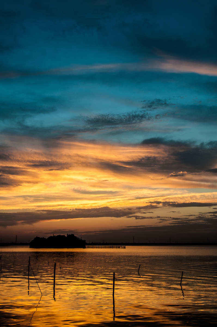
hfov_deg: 31.8
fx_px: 381
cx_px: 108
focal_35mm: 42
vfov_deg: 46.4
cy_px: 164
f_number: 10
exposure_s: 1/15
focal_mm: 28
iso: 125
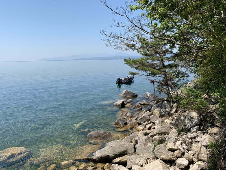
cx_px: 113
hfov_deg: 67.3
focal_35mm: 26
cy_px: 85
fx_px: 170
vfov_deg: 53.1
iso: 25
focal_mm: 4.25
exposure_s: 1/2257
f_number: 1.8
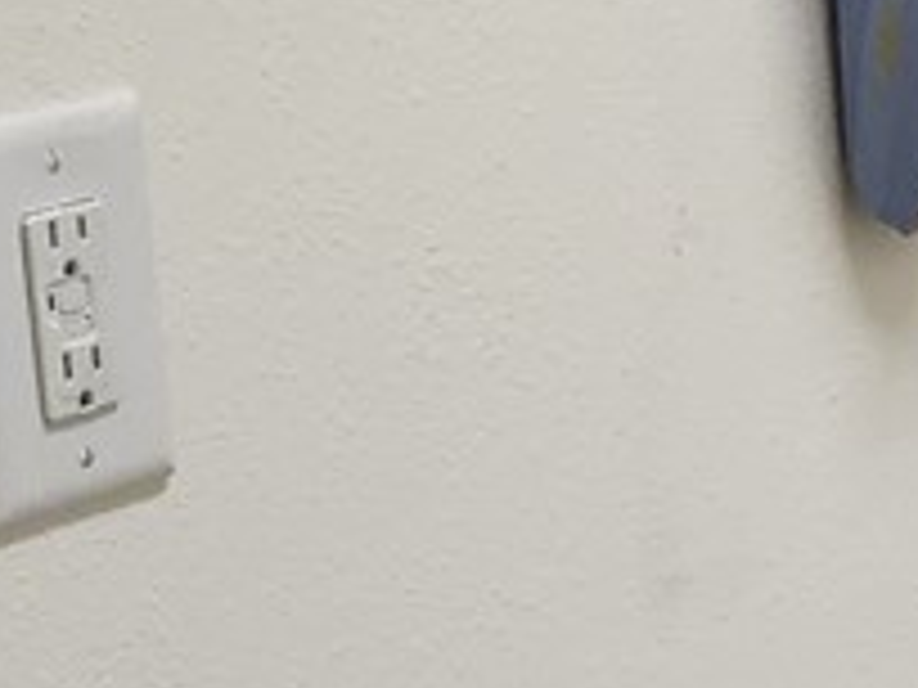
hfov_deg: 9.5
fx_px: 4774
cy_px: 220
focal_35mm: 180
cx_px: 2349
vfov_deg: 8.2
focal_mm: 5.4
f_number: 1.8
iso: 160
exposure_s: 1/180
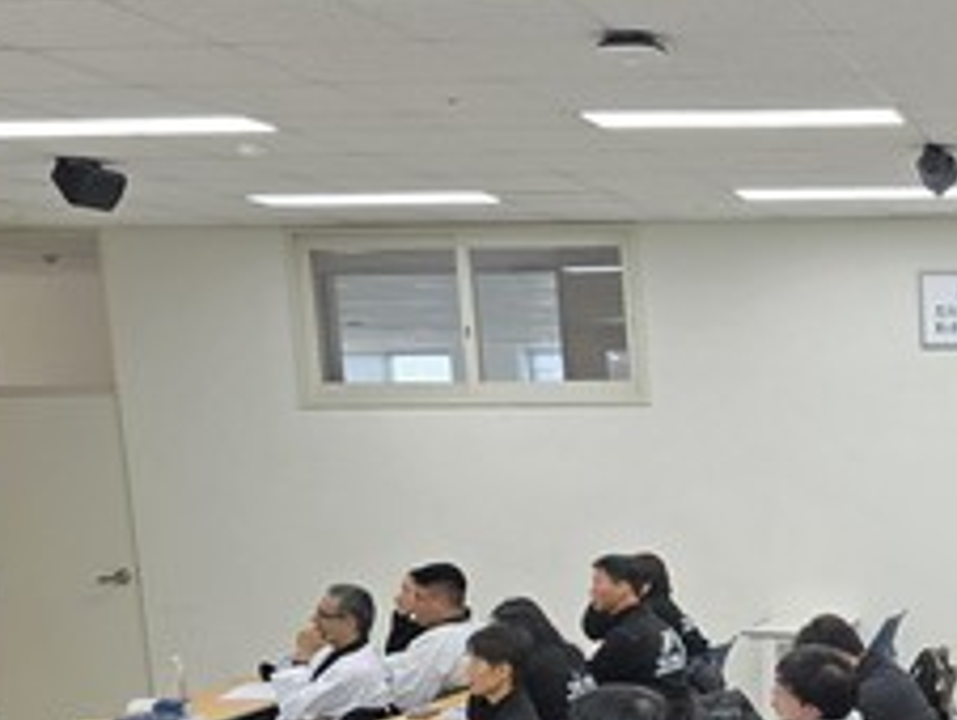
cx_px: 1143
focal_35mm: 61
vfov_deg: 23.0
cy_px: 737
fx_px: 1688
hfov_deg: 27.8
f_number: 1.7
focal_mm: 6.3
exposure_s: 1/120
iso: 64
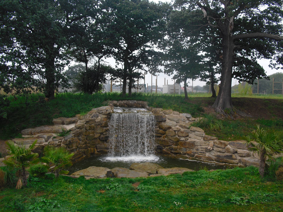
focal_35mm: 36
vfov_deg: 39.7
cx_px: 142
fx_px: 294
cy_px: 106
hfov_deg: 51.4
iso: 100
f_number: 3.1
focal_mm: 6.3
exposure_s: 1/320
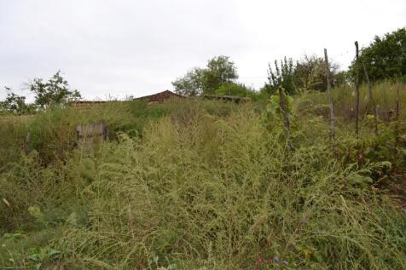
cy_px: 135
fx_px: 304
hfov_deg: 67.4
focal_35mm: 27
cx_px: 203
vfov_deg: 47.9
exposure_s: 1/200
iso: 100
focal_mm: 18
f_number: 6.3
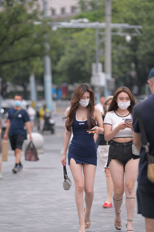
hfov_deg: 7.7
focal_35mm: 178
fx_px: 1143
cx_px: 78
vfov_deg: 11.6
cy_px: 123
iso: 1800
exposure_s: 1/640
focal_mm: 165
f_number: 3.2
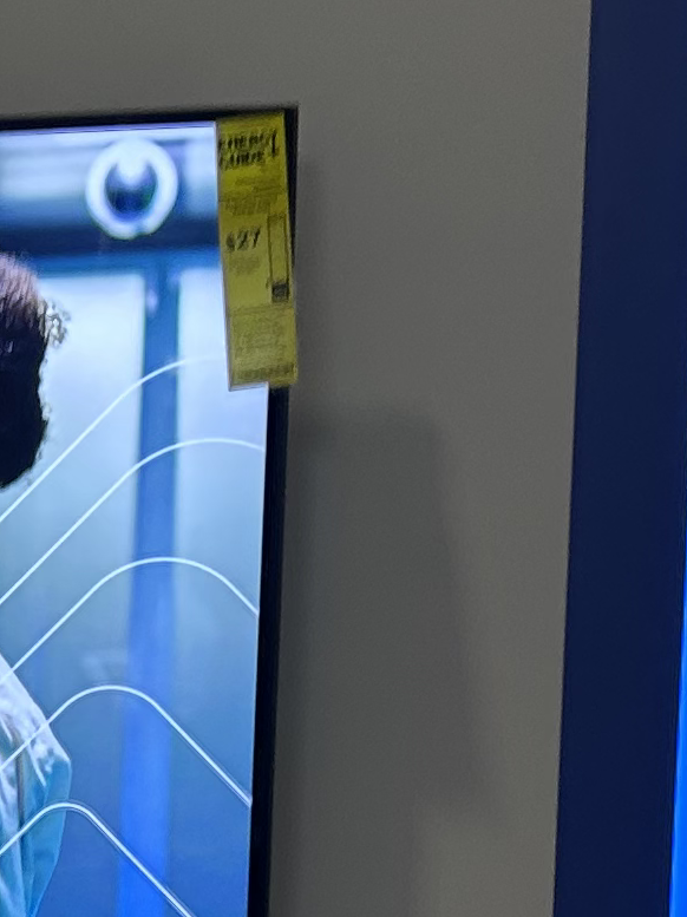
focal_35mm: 135
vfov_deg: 14.0
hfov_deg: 10.6
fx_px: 3575
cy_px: 1224
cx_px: -372
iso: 64
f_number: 1.5
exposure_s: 1/50
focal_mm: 5.7
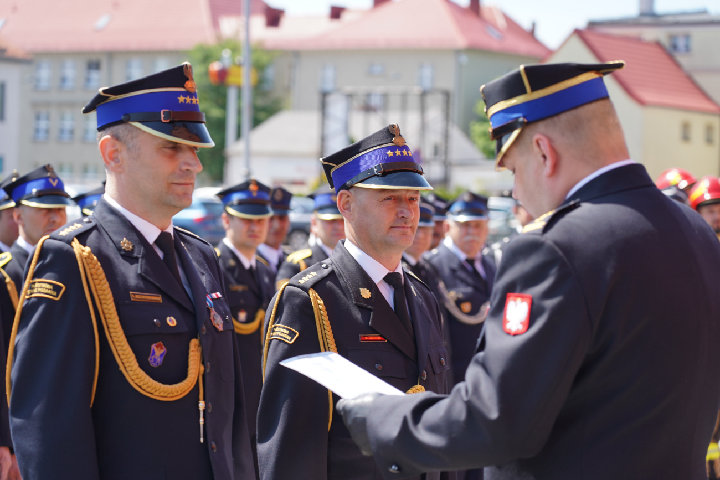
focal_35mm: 105
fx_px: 2100
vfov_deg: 13.0
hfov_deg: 19.5
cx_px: 360
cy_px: 240
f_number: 4.5
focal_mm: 105
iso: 100
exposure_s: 1/200
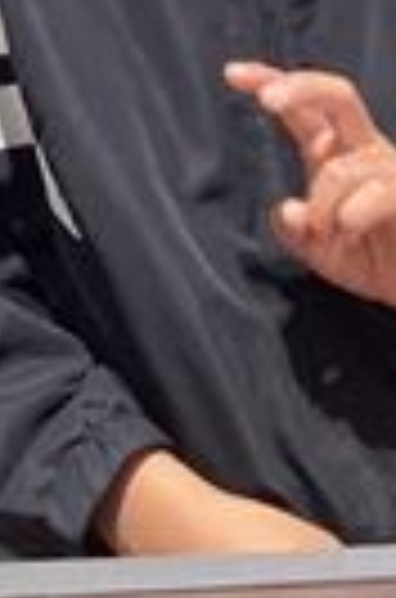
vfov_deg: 13.0
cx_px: -270
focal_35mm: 146
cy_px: -409
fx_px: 2421
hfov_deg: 9.0
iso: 160
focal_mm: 3.3
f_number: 2.4
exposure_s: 1/60
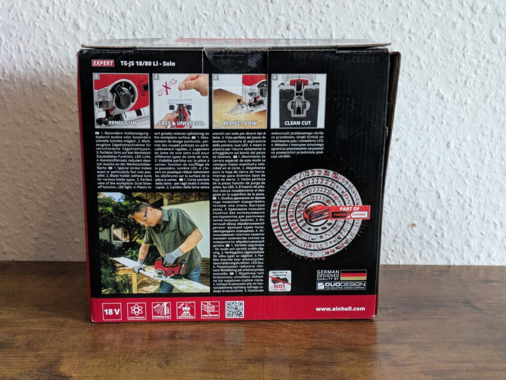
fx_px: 746
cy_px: 190
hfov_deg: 37.5
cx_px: 253
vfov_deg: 28.6
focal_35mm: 51
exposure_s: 1/50
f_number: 1.89
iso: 409
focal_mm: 5.43
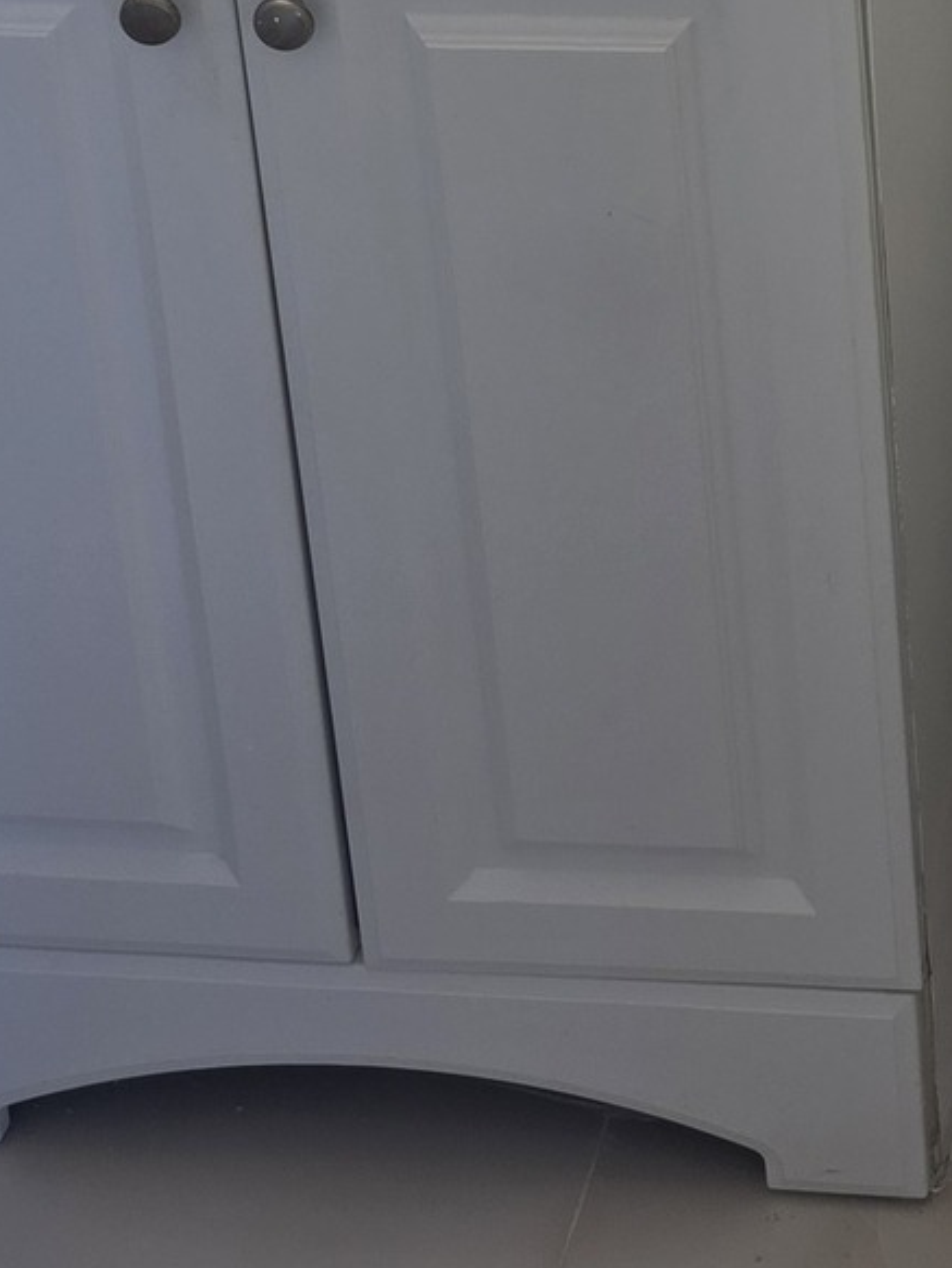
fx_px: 3334
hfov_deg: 15.3
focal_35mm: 91
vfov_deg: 18.2
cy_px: -824
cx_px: 1329
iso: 40
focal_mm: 6.3
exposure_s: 1/120
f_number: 1.7
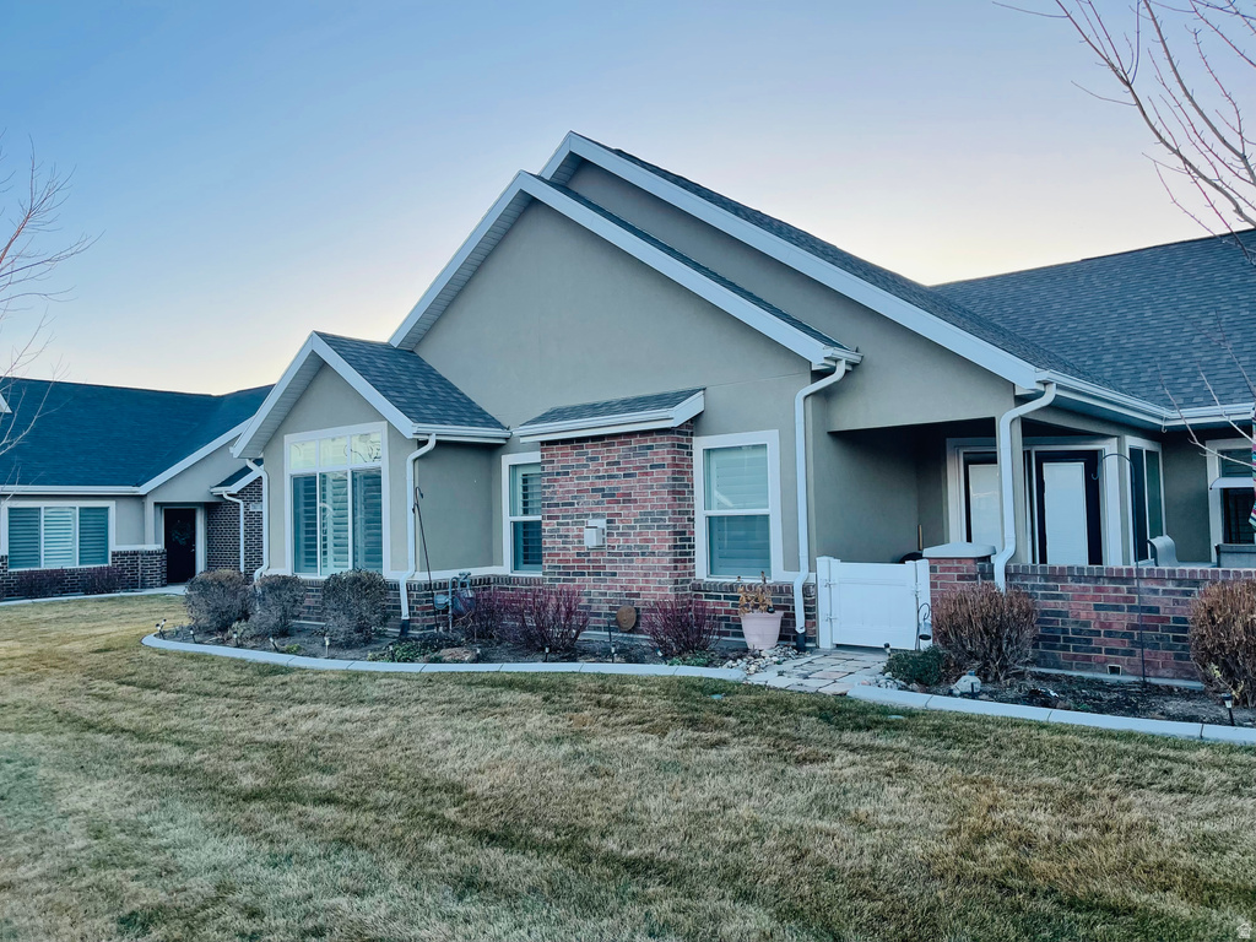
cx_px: 628
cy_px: 471
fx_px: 907
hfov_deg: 69.4
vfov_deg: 54.9
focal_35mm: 25
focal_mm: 5.1
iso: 32
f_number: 1.6
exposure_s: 1/775
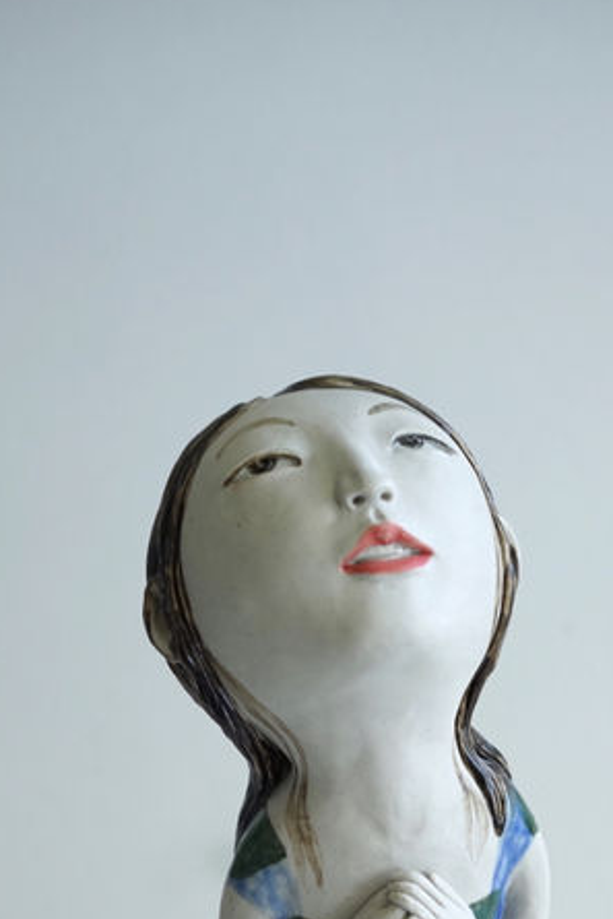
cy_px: 881
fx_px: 2833
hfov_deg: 12.3
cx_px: 361
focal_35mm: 111
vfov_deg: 18.0
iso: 200
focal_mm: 55
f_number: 4
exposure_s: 1/60
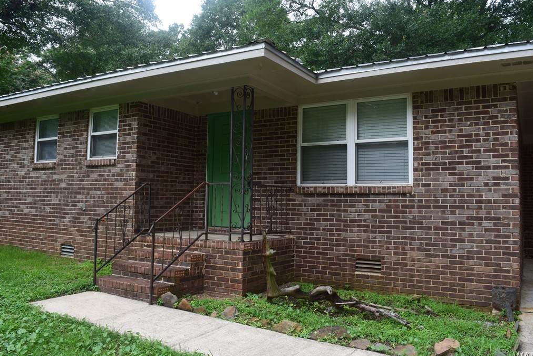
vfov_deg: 45.0
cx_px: 269
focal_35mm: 29
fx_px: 429
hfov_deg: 63.7
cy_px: 176
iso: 400
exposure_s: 1/160
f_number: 9
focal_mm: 18
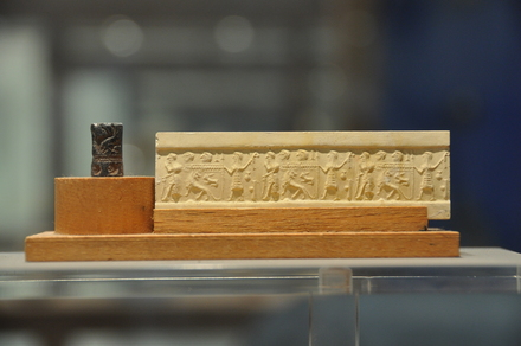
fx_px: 1734
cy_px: 173
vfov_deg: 11.4
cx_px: 260
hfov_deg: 17.1
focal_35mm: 120
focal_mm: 80
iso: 800
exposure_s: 1/50
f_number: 5
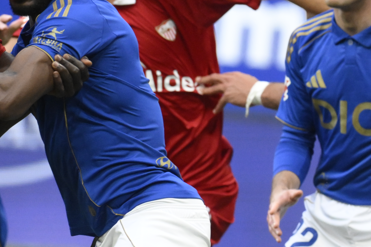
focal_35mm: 1458
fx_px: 15024
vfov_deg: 0.9
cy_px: 172
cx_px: 631
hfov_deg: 1.4
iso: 4000
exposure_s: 1/1600
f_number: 5.6
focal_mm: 400
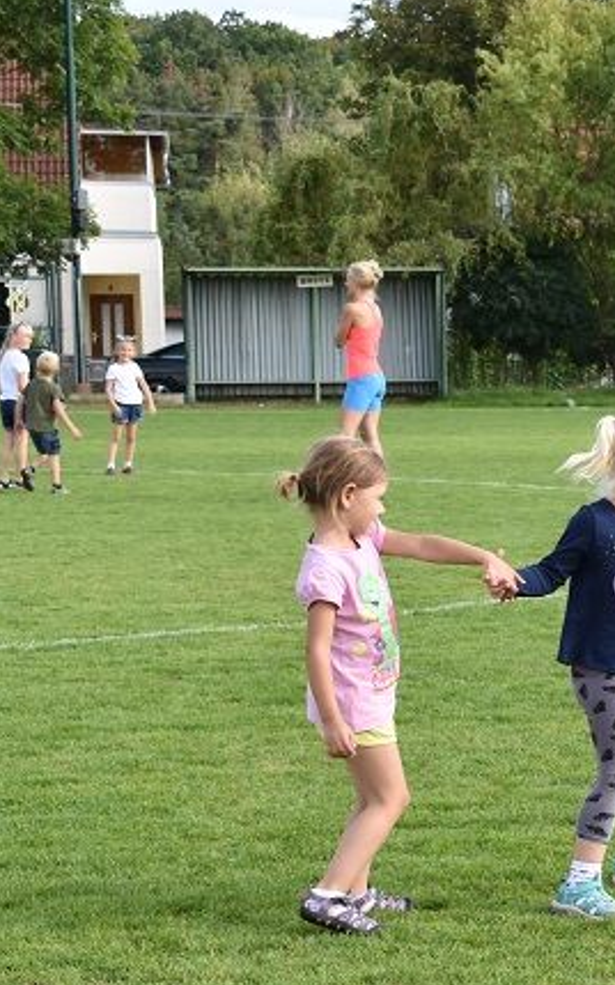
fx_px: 3037
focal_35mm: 113
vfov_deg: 18.3
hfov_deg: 11.0
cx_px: 1026
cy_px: 771
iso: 250
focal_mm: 31
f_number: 8
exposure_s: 1/250
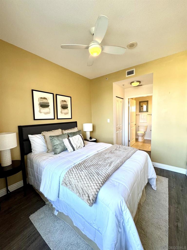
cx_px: 94
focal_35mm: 14
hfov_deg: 85.7
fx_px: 101
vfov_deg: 102.1
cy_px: 125
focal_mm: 2.22
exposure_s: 1/120
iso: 200
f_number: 2.2
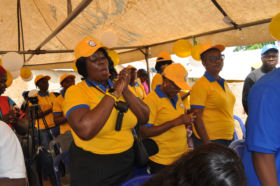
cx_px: 140
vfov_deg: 43.5
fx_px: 233
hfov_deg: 62.0
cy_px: 93
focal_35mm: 30
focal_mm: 20
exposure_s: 1/200
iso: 200
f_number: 5
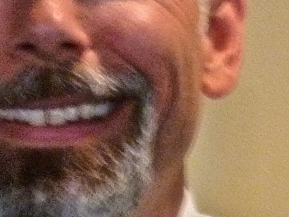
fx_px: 3498
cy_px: 53
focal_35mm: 419
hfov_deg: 4.7
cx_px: 70
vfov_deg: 3.5
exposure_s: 1/4
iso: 400
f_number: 8
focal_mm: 14.9
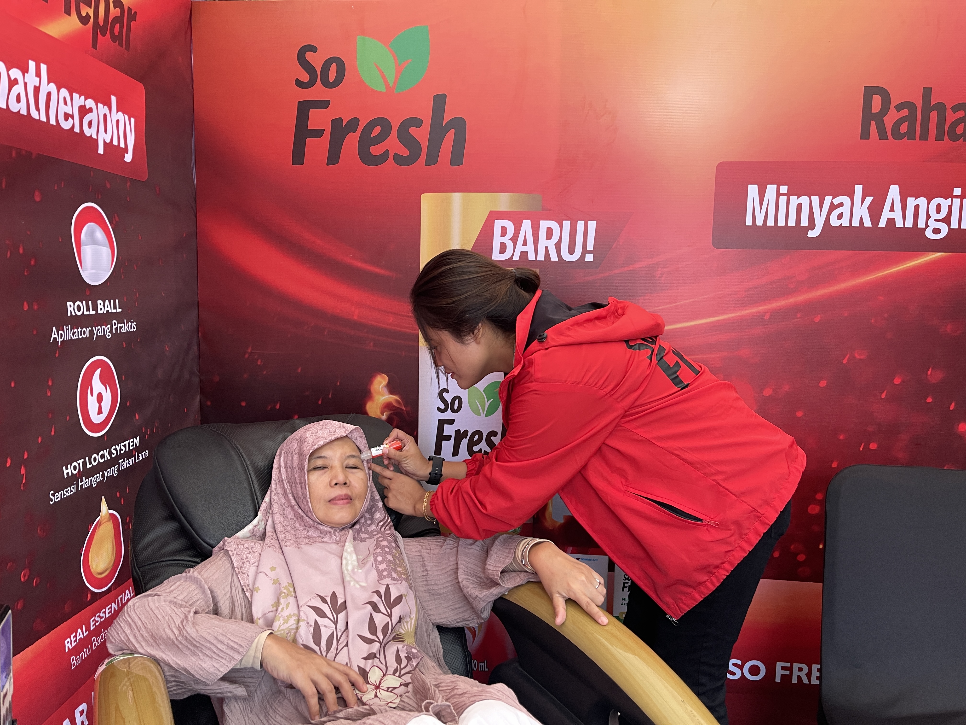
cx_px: 483
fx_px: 698
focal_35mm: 25
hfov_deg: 69.4
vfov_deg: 54.9
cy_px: 362
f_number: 1.6
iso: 125
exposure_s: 1/83
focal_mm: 5.1
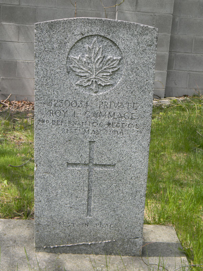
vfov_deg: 40.4
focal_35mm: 47
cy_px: 136
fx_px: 367
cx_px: 102
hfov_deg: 30.9
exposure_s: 1/244
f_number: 3.9
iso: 80
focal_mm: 8.6
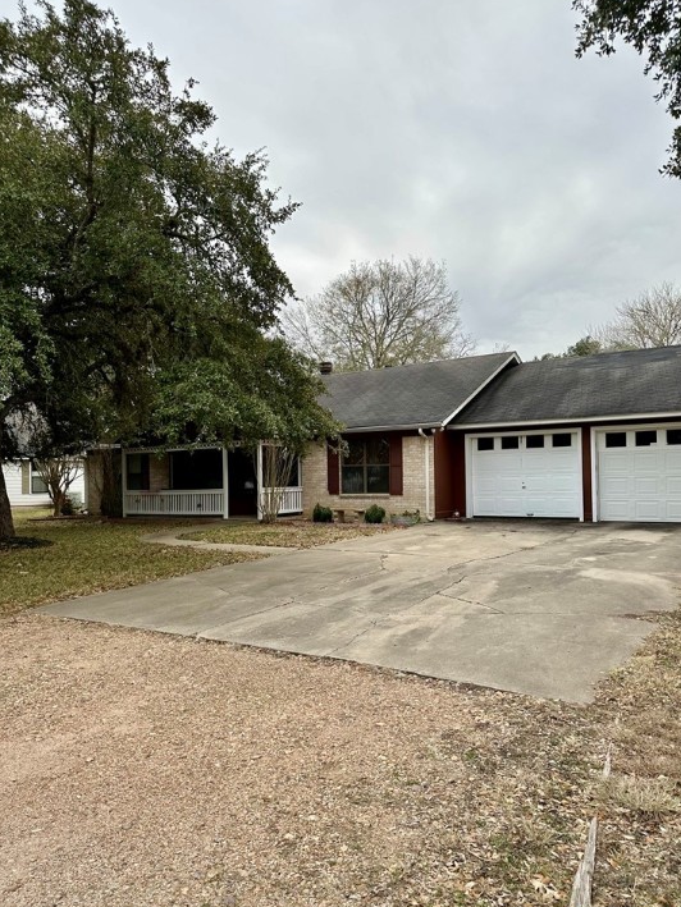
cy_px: 473
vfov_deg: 67.3
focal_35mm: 26
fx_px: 682
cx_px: 338
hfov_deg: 53.1
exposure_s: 1/486
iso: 80
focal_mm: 6.86
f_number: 1.78
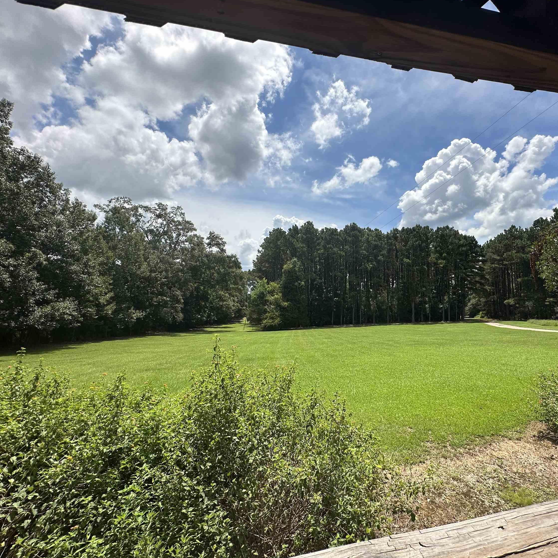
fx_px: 310
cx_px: 331
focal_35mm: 17
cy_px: 277
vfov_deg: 84.0
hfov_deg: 83.1
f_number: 2.2
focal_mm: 2.22
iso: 40
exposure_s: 1/3205
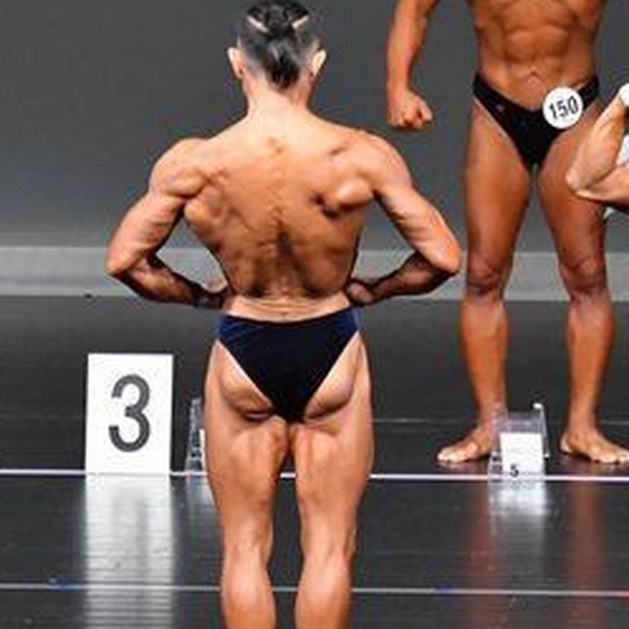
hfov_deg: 2.9
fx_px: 12253
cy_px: 434
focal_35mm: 596
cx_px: 274
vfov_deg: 2.9
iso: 5000
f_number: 5.6
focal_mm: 150
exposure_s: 1/400
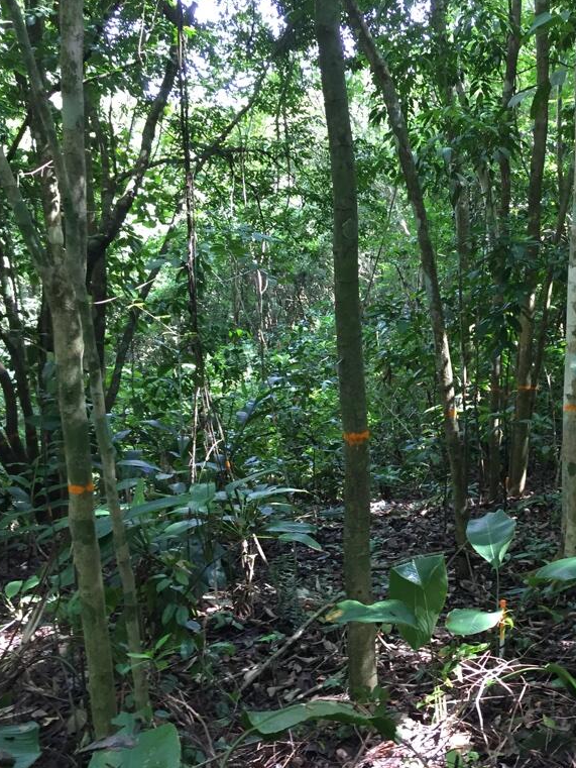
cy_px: 381
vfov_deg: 47.9
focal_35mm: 39
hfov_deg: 35.2
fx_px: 865
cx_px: 487
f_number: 2.2
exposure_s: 1/30
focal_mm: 4.15
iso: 100
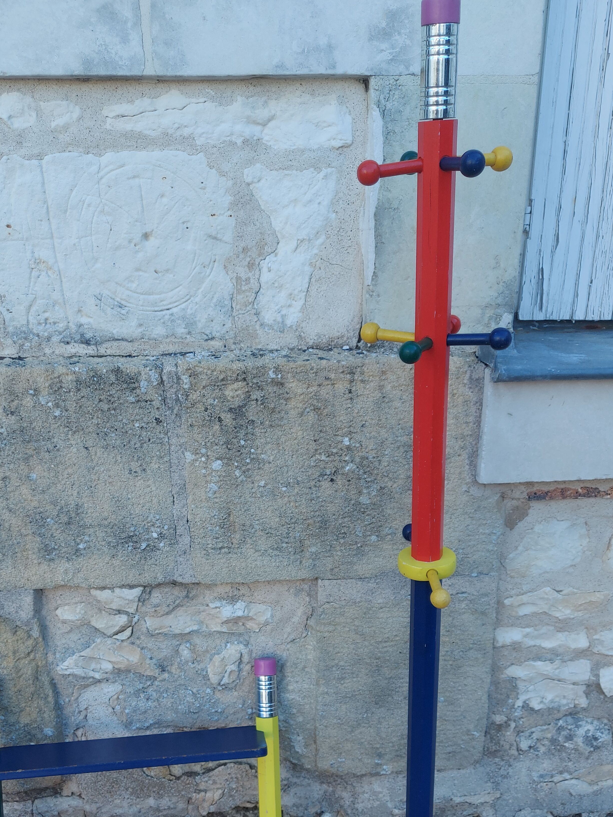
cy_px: 565
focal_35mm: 34
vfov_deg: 52.6
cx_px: 297
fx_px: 803
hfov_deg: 41.8
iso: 32
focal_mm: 5.23
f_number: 1.8
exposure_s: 1/172
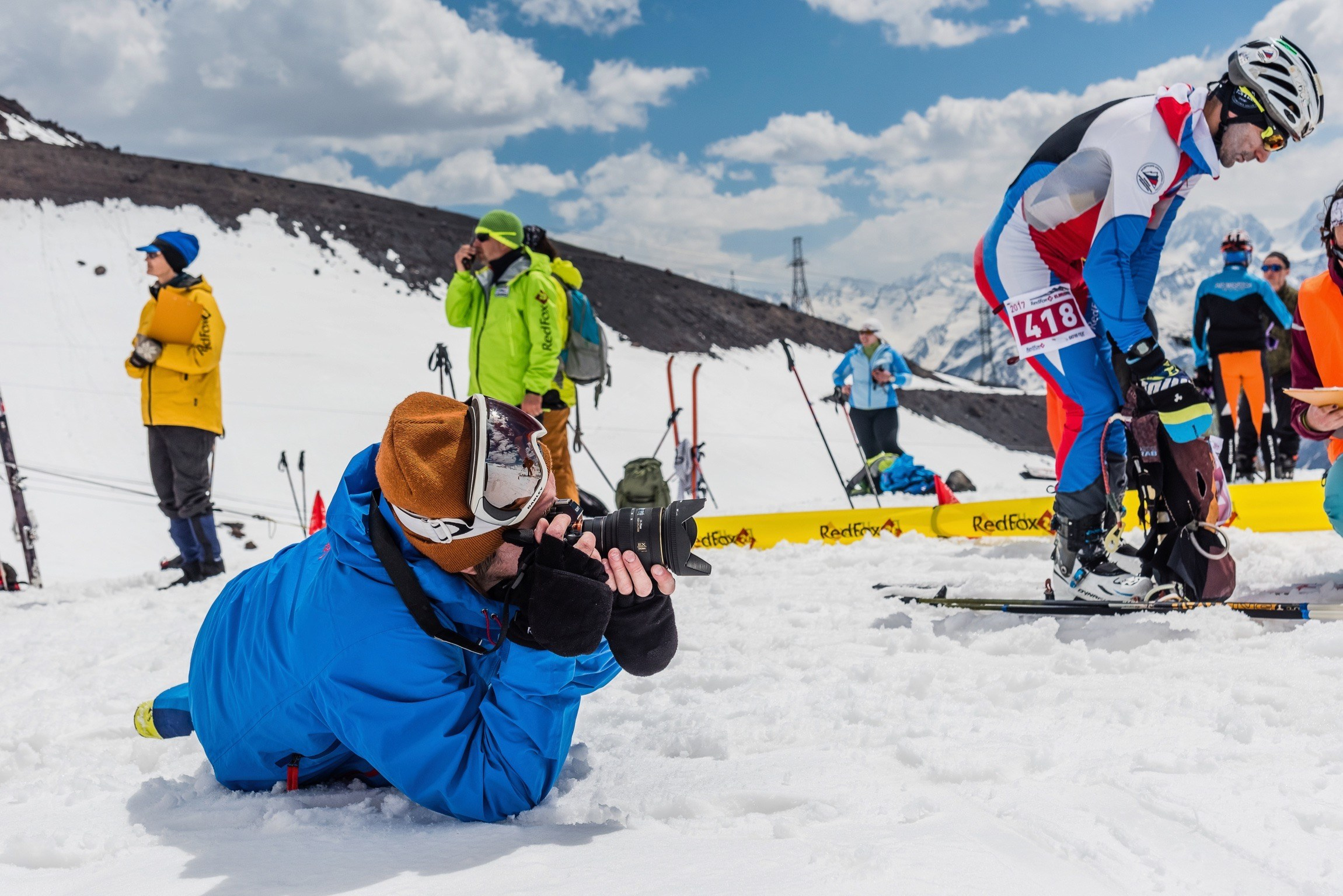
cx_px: 672
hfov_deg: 39.6
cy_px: 448
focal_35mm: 50
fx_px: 1866
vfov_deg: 27.0
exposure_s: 1/800
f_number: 8
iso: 200
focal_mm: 50
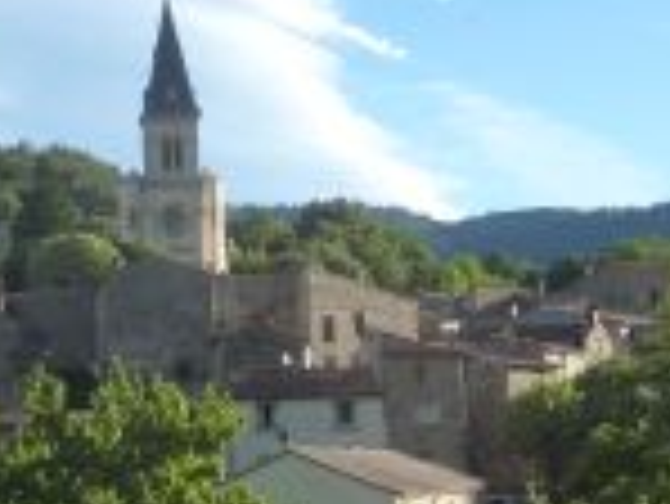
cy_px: 338
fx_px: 1666
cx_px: 94
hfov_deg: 22.3
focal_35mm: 86
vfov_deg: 17.1
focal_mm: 5.3
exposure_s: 1/400
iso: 125
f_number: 4
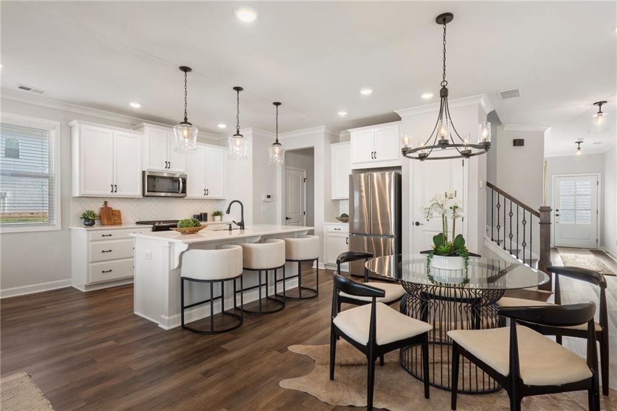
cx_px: 308
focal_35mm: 17
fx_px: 291
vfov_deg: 70.3
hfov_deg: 93.3
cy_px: 206
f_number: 8
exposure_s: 1/20
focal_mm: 17
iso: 640
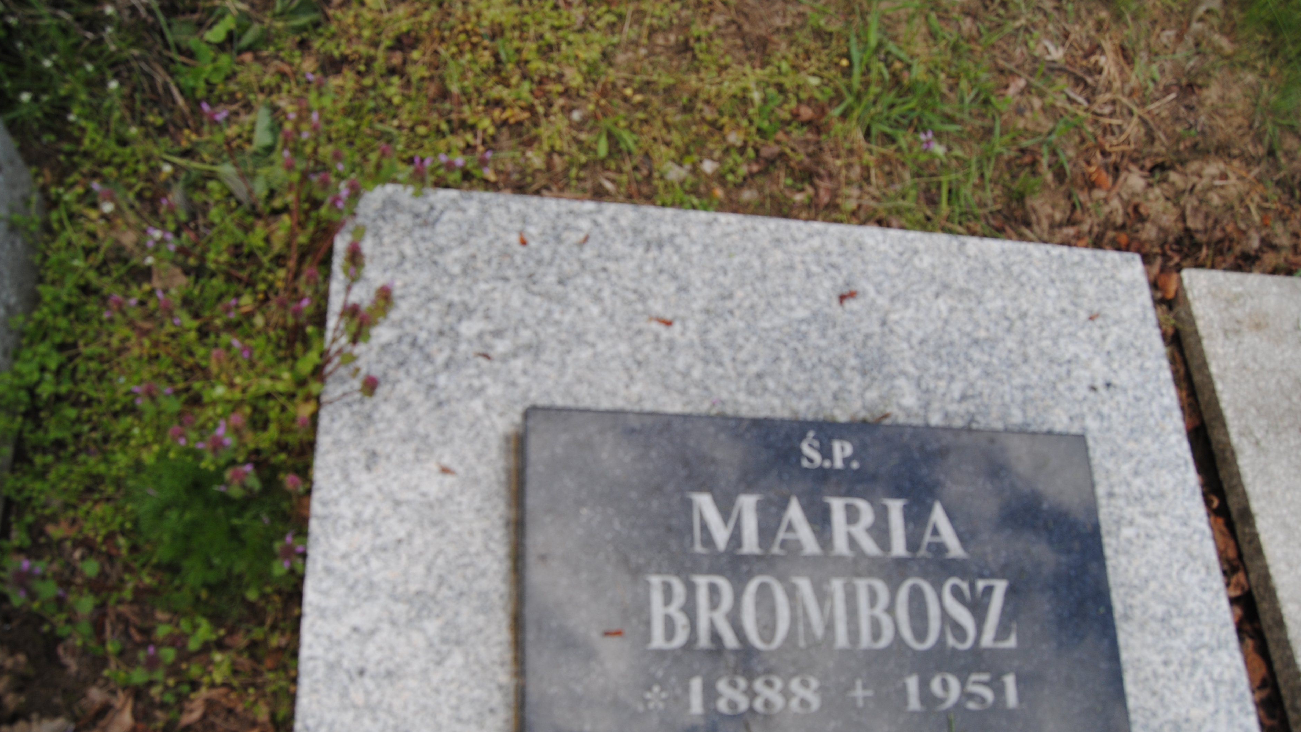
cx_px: 646
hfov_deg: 66.1
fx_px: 1000
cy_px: 404
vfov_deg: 40.1
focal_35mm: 29
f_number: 6.3
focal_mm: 18
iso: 100
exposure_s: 1/160
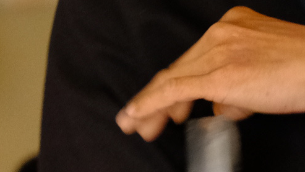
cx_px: -496
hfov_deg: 4.0
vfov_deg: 2.3
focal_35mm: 530
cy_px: 473
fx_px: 4285
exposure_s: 1/100
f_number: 4
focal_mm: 55
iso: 1600
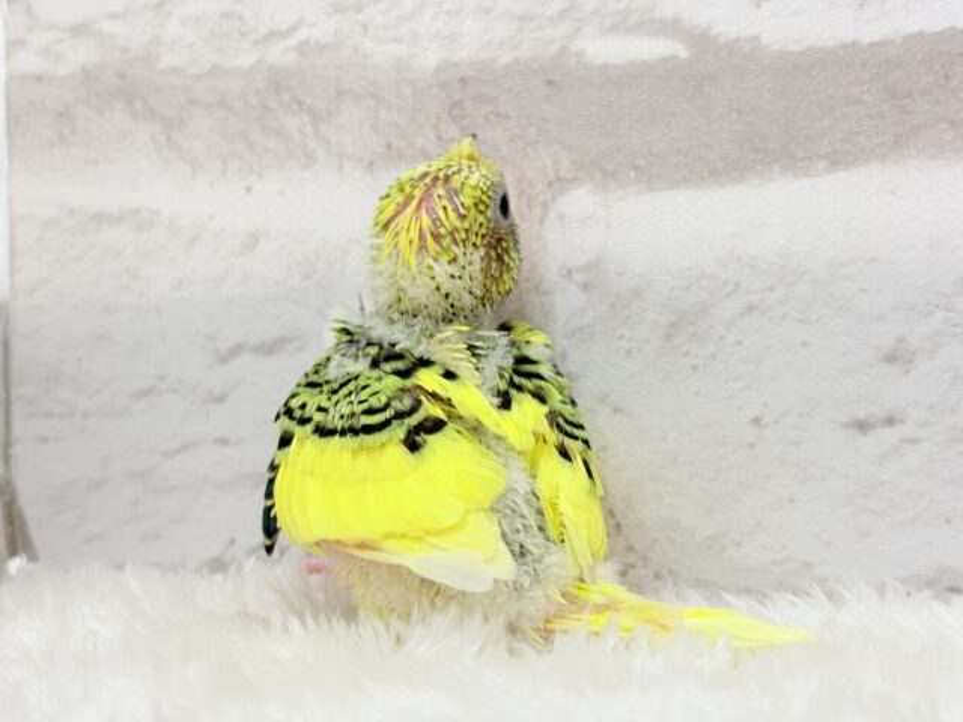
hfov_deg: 36.8
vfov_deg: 28.0
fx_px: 1447
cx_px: 482
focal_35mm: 52
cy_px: 361
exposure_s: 1/50
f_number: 1.6
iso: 50
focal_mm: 5.96
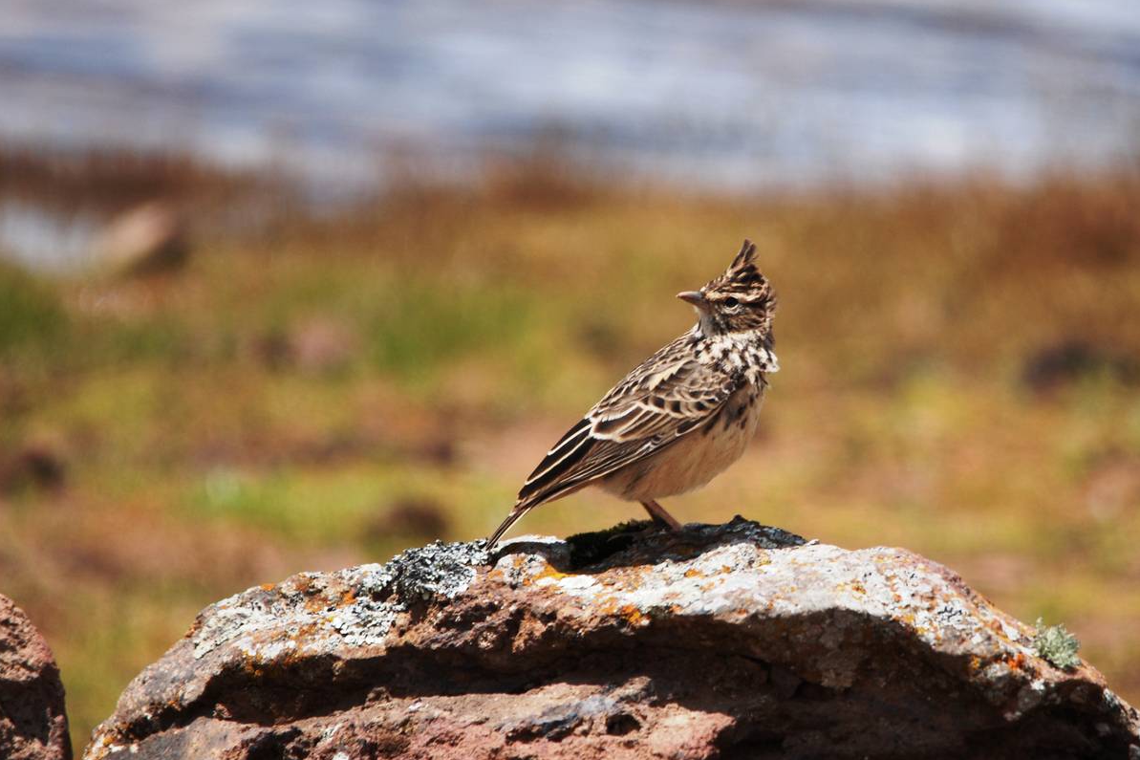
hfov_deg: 2.0
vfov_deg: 1.4
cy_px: 402
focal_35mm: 1007
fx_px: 31882
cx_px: 730
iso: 200
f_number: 6.3
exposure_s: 1/640
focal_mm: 500
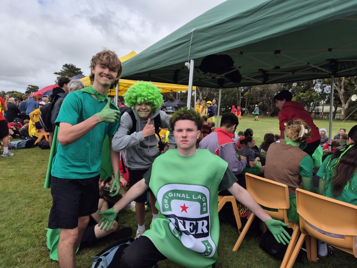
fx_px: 237
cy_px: 134
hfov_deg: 73.9
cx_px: 178
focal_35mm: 23
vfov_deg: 58.9
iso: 25
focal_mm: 5.4
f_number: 1.8
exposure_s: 1/1616
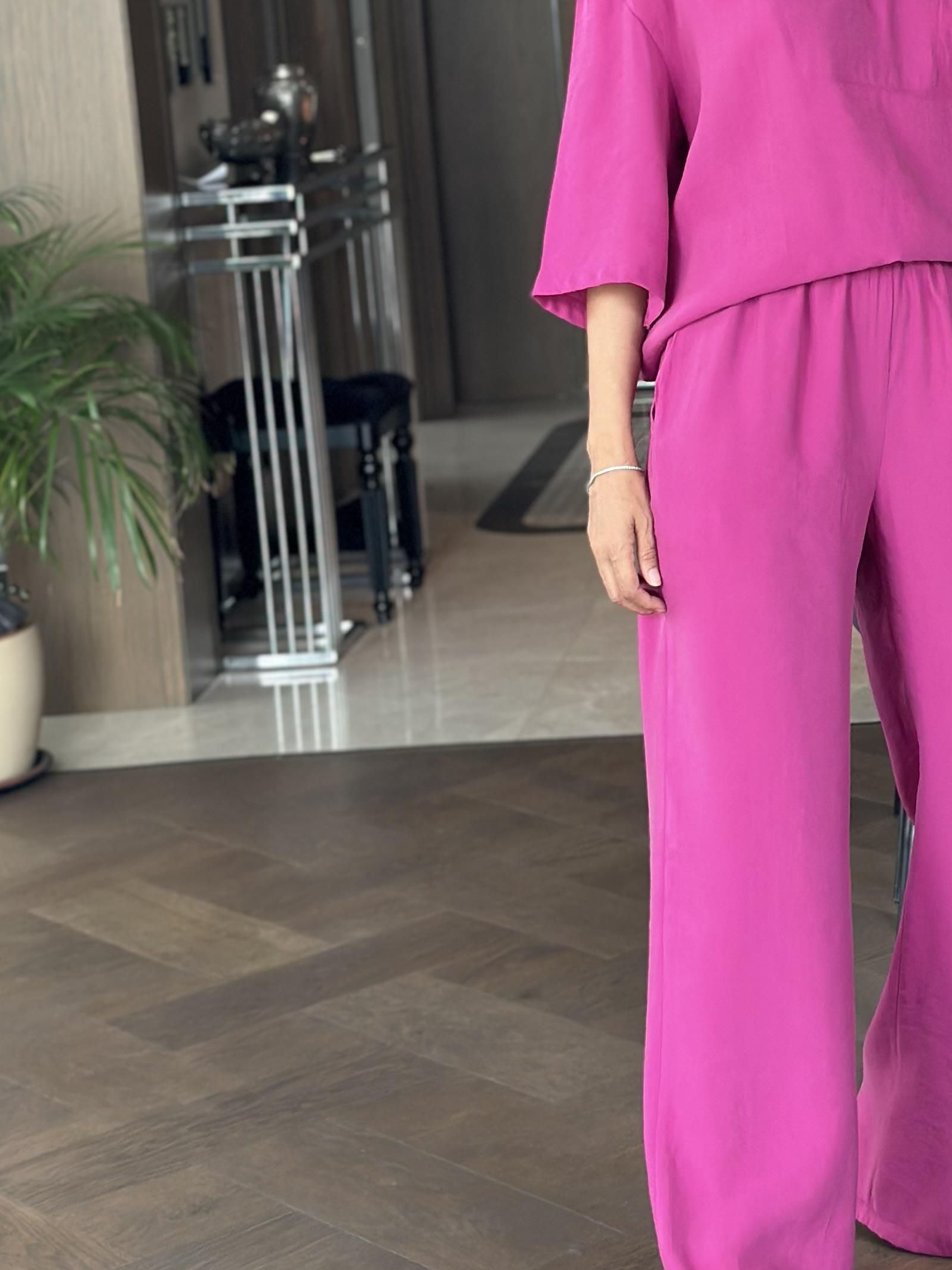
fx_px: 3337
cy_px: 394
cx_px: 888
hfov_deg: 16.0
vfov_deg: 21.4
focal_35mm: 91
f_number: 1.78
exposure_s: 1/82
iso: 125
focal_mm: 6.86
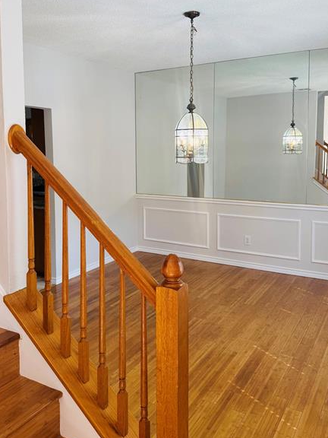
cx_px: 145
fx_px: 404
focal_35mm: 32
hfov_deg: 44.1
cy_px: 179
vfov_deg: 56.5
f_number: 1.78
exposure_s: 1/120
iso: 80
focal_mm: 6.76
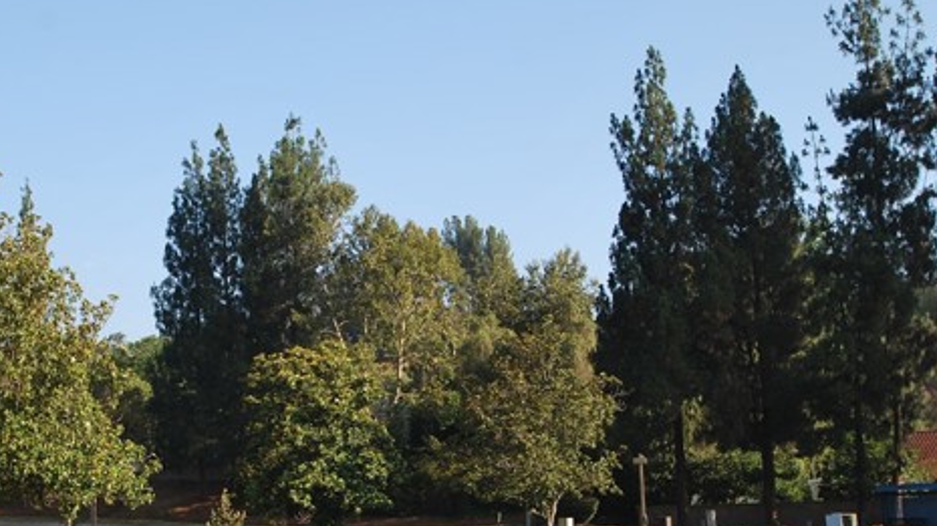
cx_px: 332
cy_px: 324
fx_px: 1291
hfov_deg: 39.5
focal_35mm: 52
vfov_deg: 23.0
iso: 140
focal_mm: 24
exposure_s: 1/125
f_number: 5.6
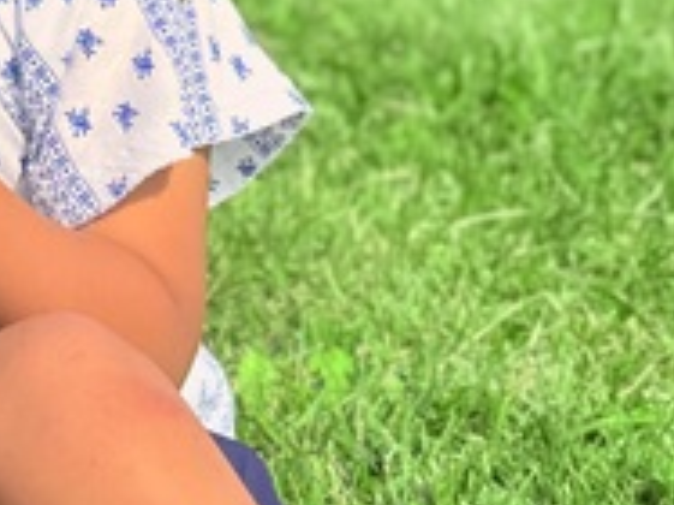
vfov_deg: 11.9
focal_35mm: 123
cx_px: -634
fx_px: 2393
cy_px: 14
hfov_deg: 13.8
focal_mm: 6.76
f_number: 1.78
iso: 80
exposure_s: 1/4405
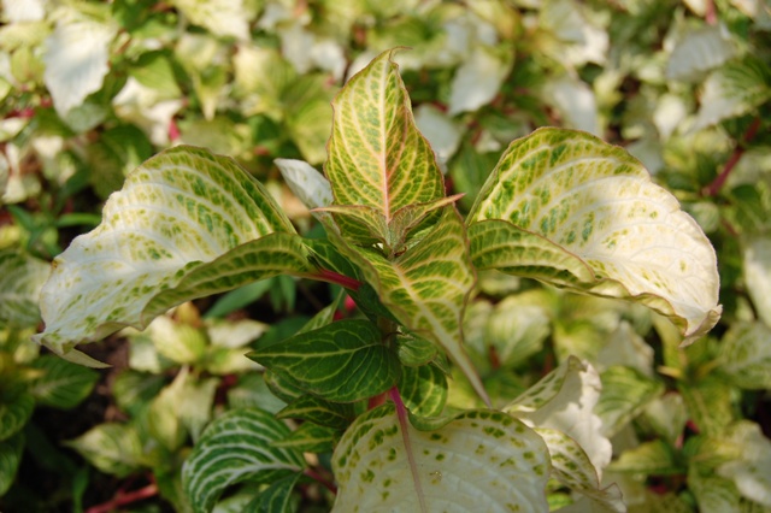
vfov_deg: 31.9
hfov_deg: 46.4
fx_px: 899
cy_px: 256
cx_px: 386
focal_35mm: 42
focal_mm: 28
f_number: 8
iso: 200
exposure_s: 1/400
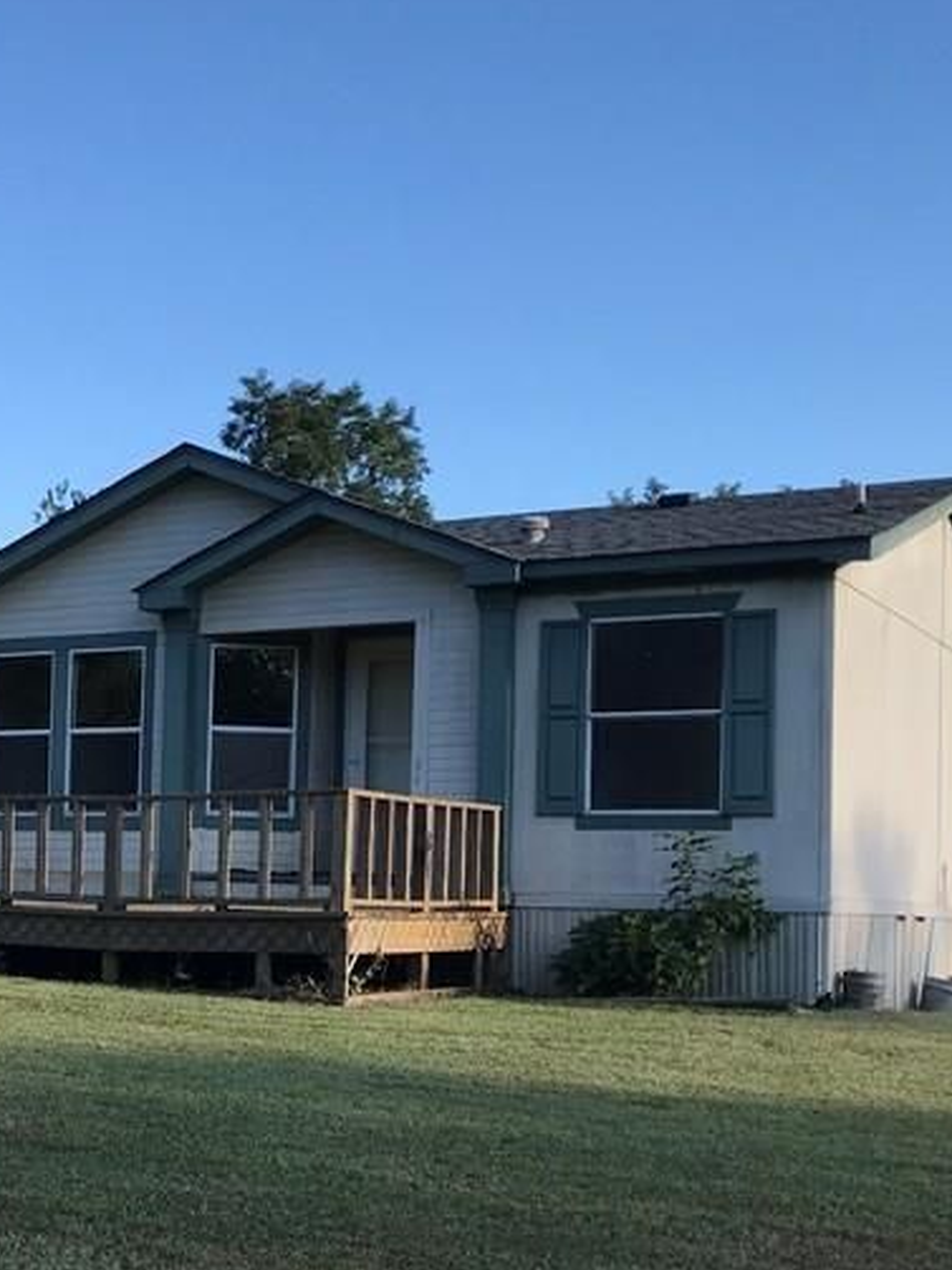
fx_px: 2091
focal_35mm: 57
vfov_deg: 33.5
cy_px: 831
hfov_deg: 24.3
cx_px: -35
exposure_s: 1/818
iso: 20
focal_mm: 3.99
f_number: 1.8
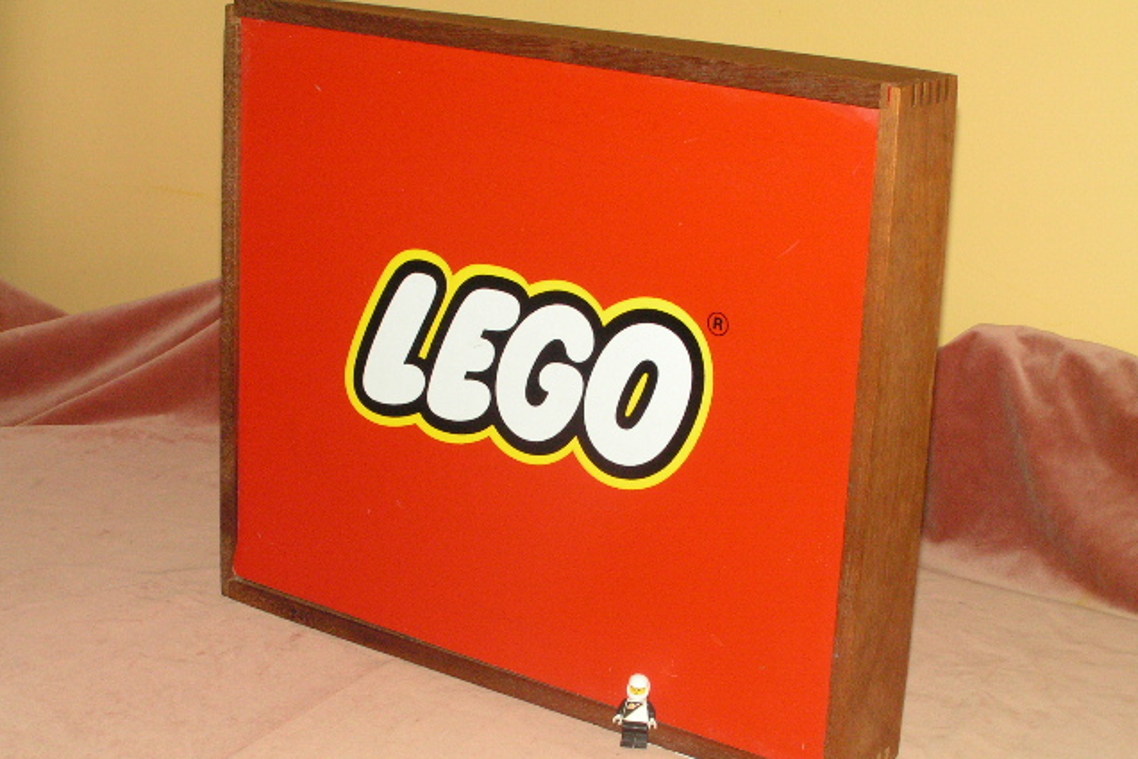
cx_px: 570
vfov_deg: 19.5
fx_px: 2213
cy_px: 379
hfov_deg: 28.8
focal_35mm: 70
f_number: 5.6
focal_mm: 11.1
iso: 200
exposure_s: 1/80
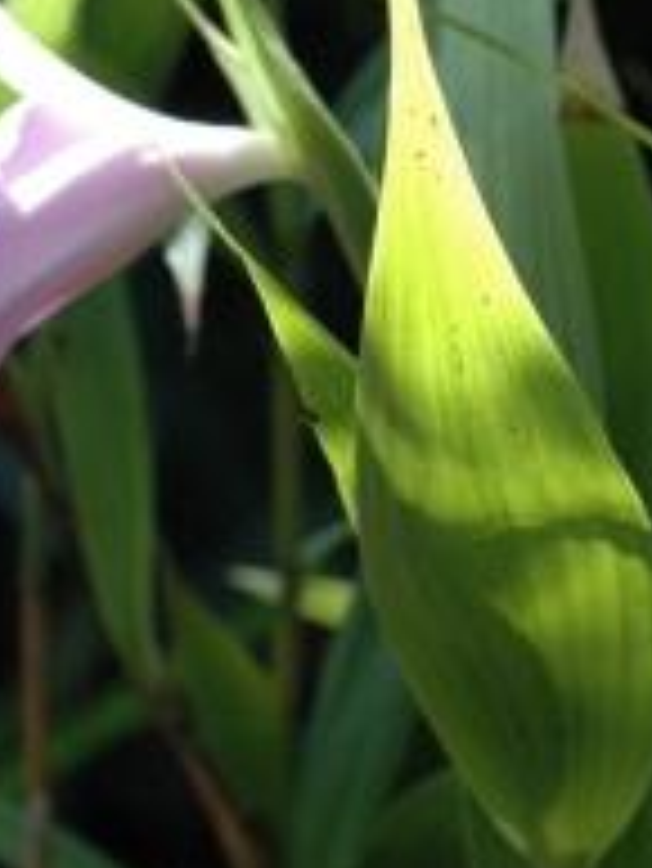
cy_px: 175
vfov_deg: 9.8
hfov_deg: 7.4
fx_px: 5042
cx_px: 63
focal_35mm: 201
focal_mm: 60
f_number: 8
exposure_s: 1/250
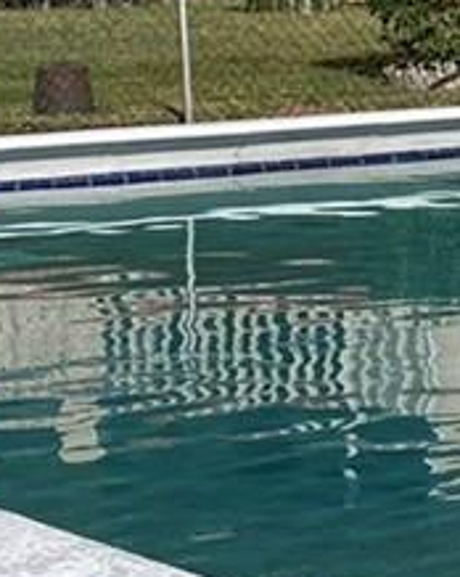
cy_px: 254
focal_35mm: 201
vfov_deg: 9.6
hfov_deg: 7.3
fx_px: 3425
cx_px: 1063
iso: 25
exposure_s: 1/3745
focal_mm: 3.99
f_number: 1.8
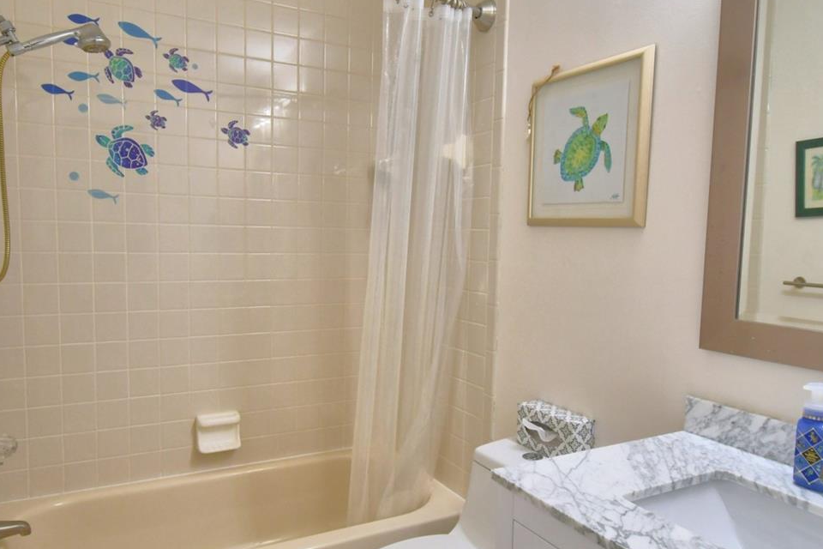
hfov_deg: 71.5
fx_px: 571
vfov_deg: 51.3
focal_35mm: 25
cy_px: 286
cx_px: 393
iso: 400
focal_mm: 10
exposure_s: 1/30
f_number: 4.5
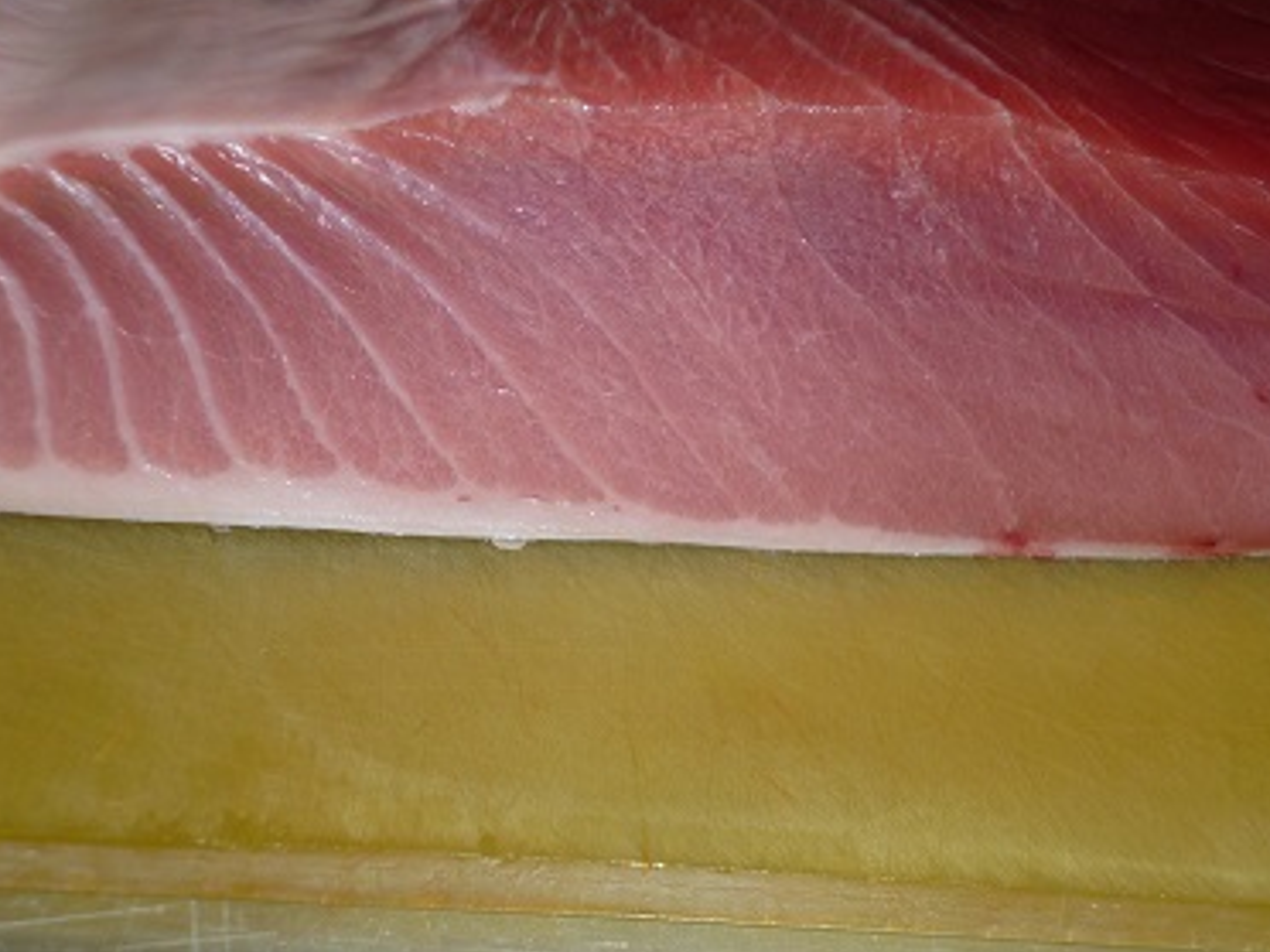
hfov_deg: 30.2
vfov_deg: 22.9
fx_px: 2348
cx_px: 498
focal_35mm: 64
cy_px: 394
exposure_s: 1/60
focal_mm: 8.9
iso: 100
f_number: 3.6
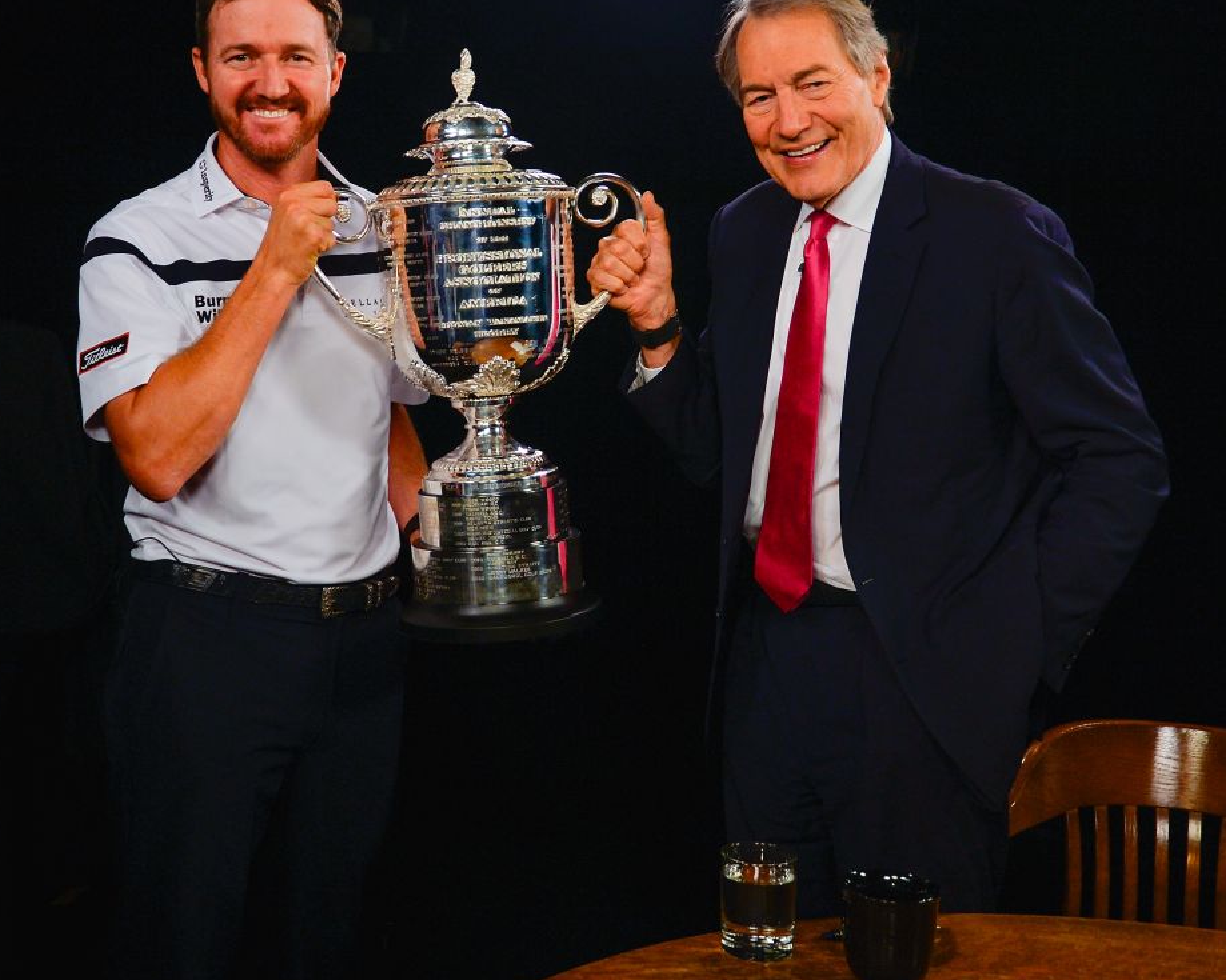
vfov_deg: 39.1
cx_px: 482
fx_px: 1379
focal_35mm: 38
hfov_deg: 47.6
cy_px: 459
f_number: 4
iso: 640
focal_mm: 31
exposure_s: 1/160
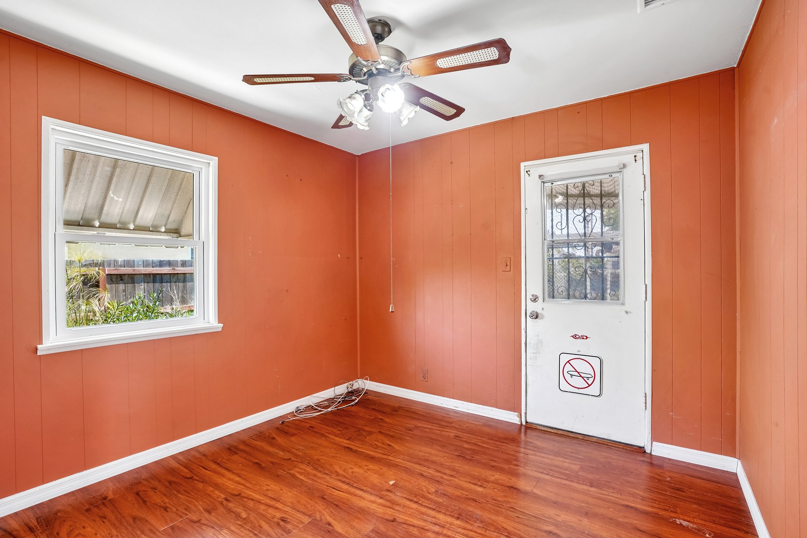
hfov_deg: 96.7
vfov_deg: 73.7
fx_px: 359
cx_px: 404
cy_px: 269
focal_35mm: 16
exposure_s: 1/3.33
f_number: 8
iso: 400
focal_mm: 16
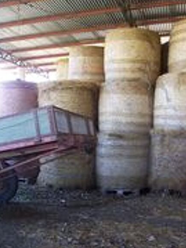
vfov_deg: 47.8
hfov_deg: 36.8
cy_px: 118
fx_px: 279
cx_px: 95
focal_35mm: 39
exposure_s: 1/30
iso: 100
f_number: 2.8
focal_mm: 6
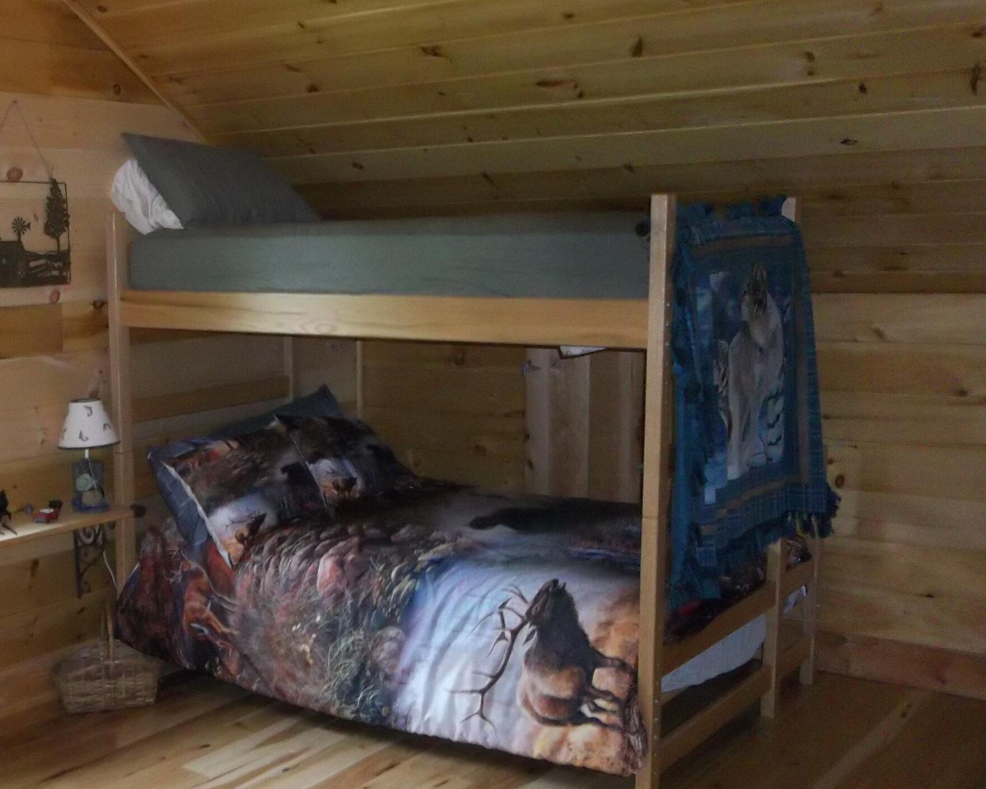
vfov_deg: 33.4
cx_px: 235
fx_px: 1313
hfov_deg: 39.9
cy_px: 441
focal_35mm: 45
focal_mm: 4.9
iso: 320
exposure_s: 1/30
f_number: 3.5
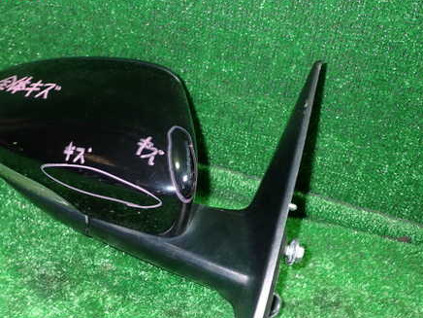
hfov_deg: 42.5
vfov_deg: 32.7
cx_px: 151
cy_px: 197
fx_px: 538
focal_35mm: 44
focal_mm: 5.79
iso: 200
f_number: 2.4
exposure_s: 1/30
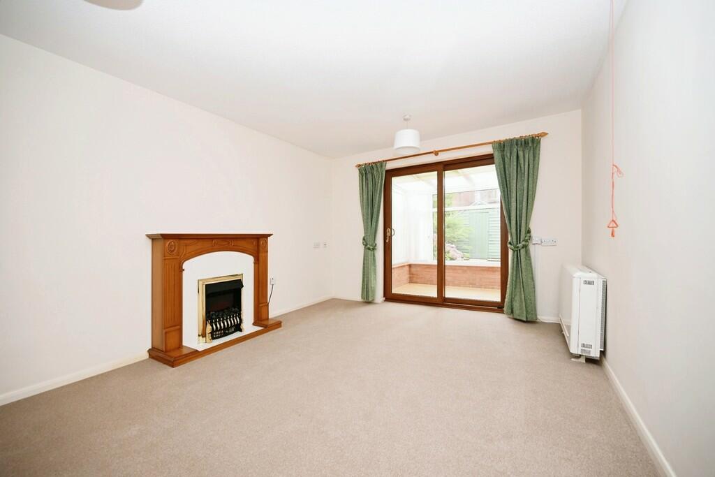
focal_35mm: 14
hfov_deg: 104.2
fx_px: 278
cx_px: 358
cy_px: 238
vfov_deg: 81.2
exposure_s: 1/60
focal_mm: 14
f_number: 4
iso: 360
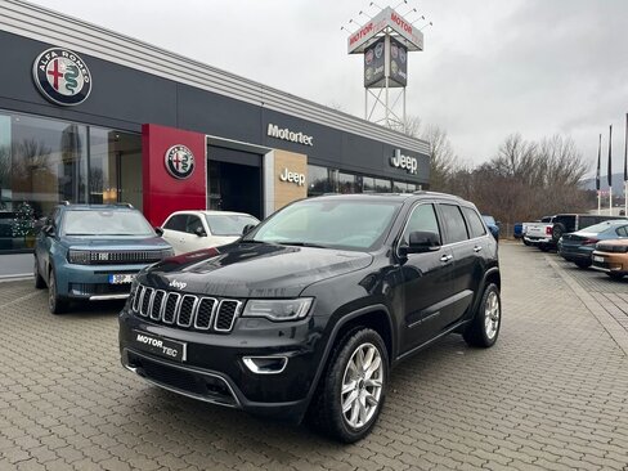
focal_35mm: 26
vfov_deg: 53.1
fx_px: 472
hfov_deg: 67.3
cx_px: 314
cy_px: 236
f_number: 1.6
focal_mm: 5.1
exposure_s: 1/121
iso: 64
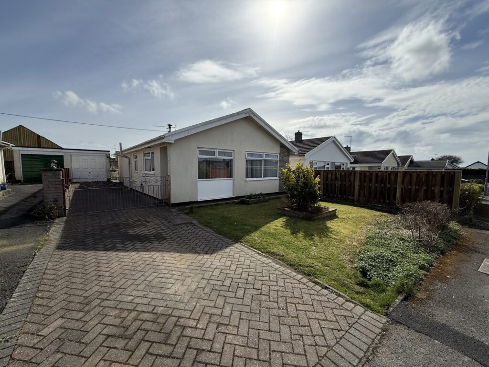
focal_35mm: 14
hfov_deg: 102.1
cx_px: 244
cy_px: 184
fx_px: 198
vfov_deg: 85.7
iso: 64
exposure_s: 1/6173
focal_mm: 2.22
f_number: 2.2
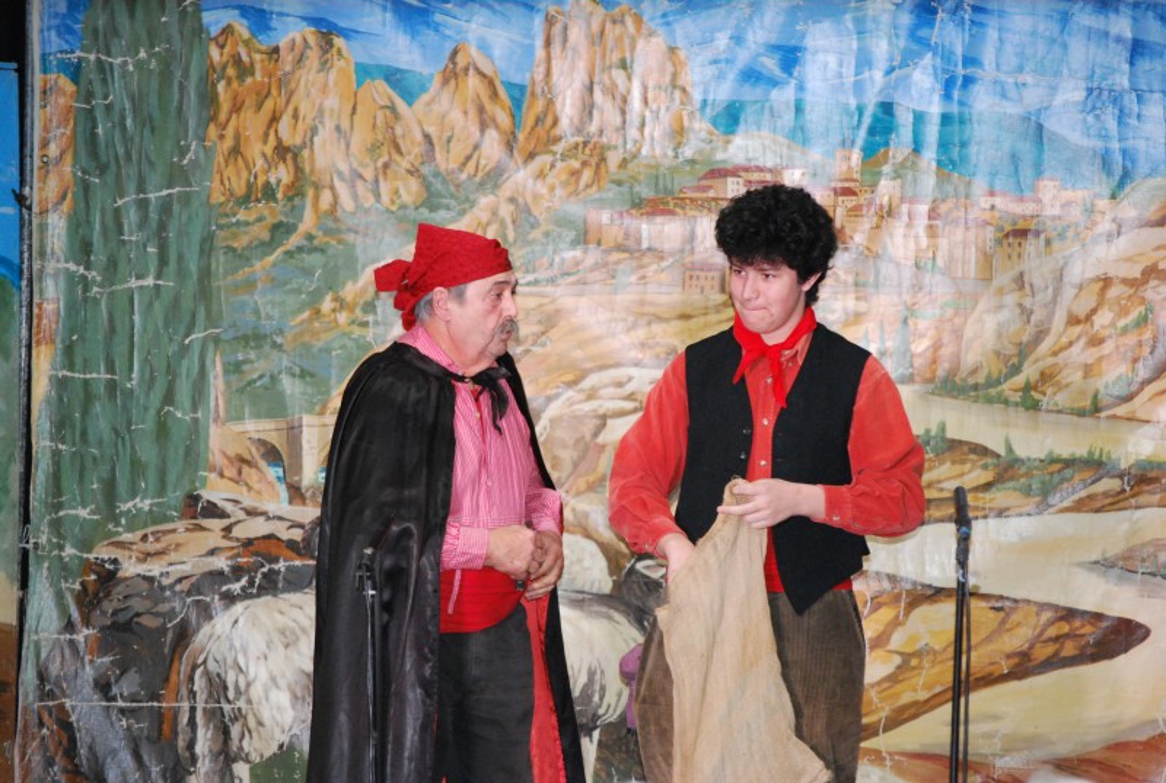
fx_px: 4966
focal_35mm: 153
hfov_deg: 13.4
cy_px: 392
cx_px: 583
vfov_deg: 9.0
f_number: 4.8
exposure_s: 1/60
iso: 1600
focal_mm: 102
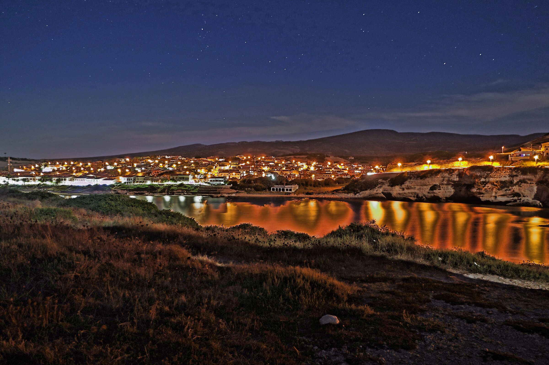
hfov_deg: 67.4
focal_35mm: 27
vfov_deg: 47.9
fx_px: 411
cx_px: 274
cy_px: 182
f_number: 3.5
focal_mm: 18
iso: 100
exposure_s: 25
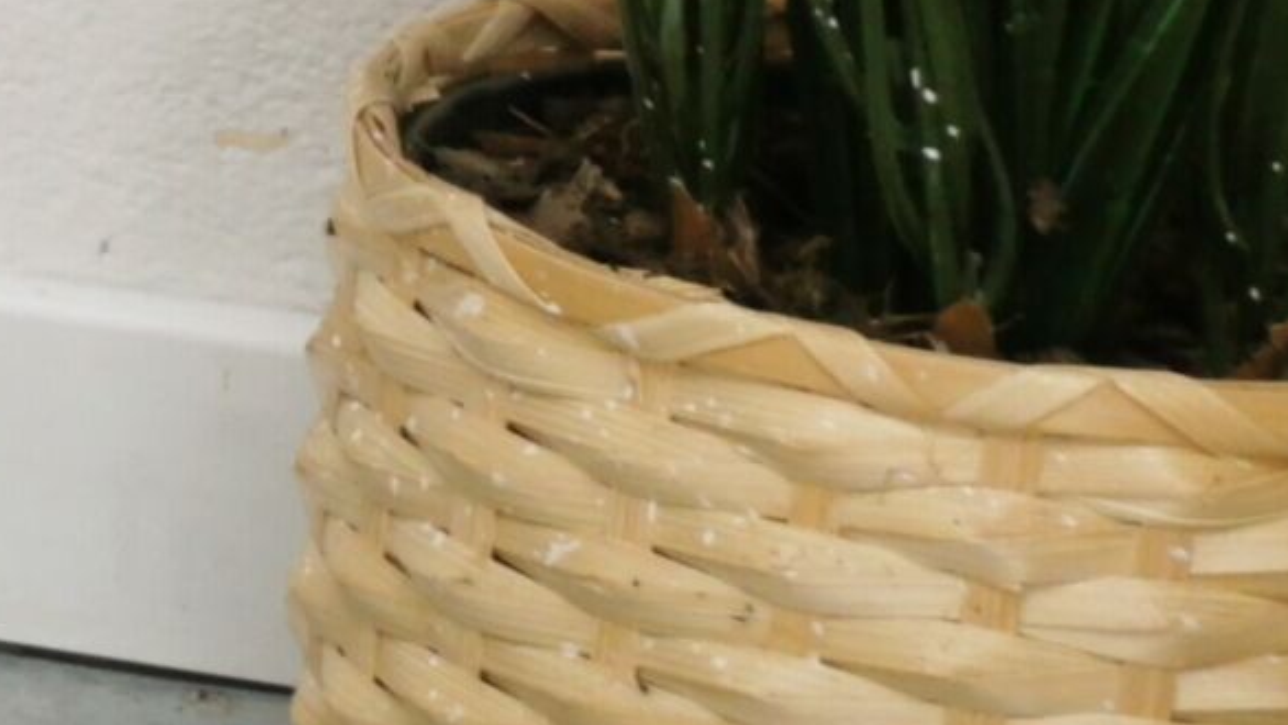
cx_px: -2596
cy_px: -1118
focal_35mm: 183
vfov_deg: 6.3
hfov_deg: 9.3
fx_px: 6252
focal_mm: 5.58
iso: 50
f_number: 1.8
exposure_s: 1/145
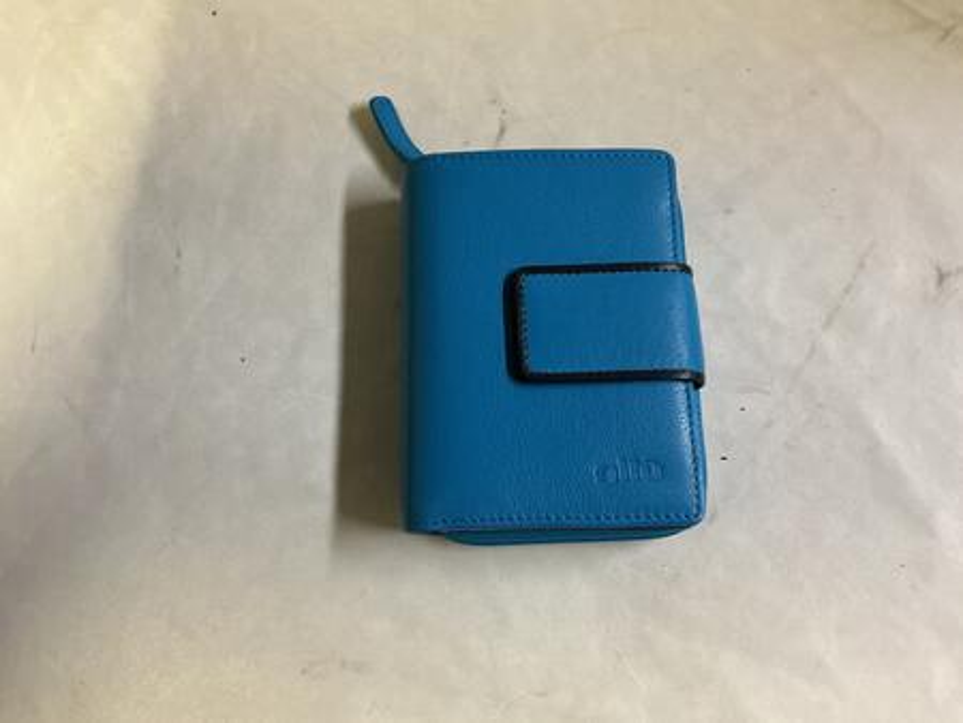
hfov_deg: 61.6
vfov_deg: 48.3
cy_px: 362
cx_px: 482
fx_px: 807
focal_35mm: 29
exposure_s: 1/50
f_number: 1.8
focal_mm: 3
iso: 125
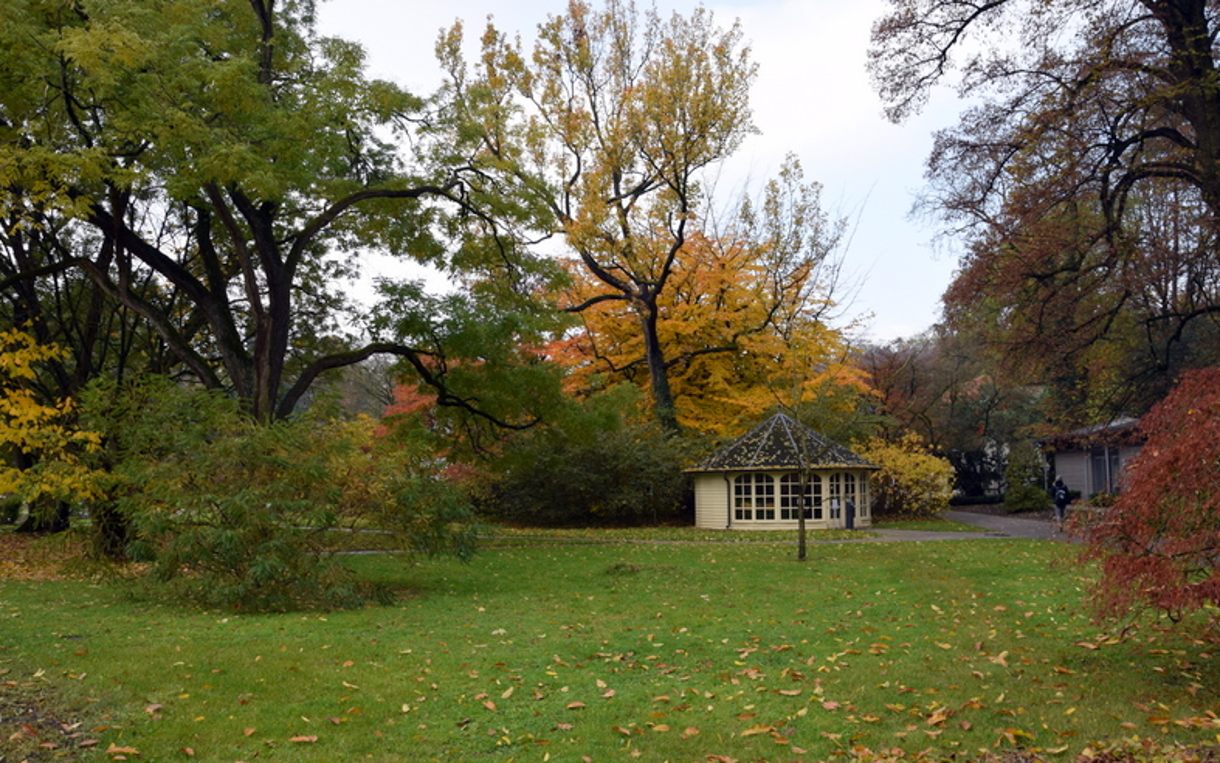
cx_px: 605
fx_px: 931
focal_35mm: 28
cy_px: 382
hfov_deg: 66.5
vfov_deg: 44.5
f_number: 9
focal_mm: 18
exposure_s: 1/160
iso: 400
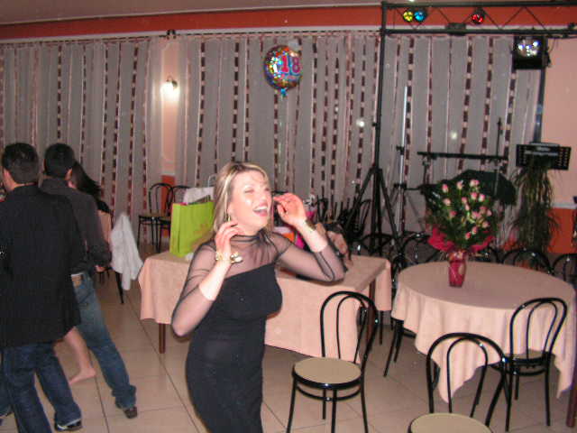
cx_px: 288
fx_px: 600
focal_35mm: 36
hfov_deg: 51.4
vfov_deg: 39.7
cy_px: 216
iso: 200
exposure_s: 1/40
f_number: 3.2
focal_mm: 6
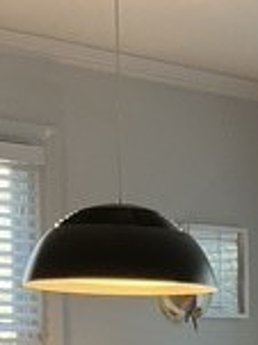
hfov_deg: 11.5
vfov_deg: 15.6
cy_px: 466
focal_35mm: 119
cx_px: 475
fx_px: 1184
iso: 64
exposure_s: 1/60
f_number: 1.8
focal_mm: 3
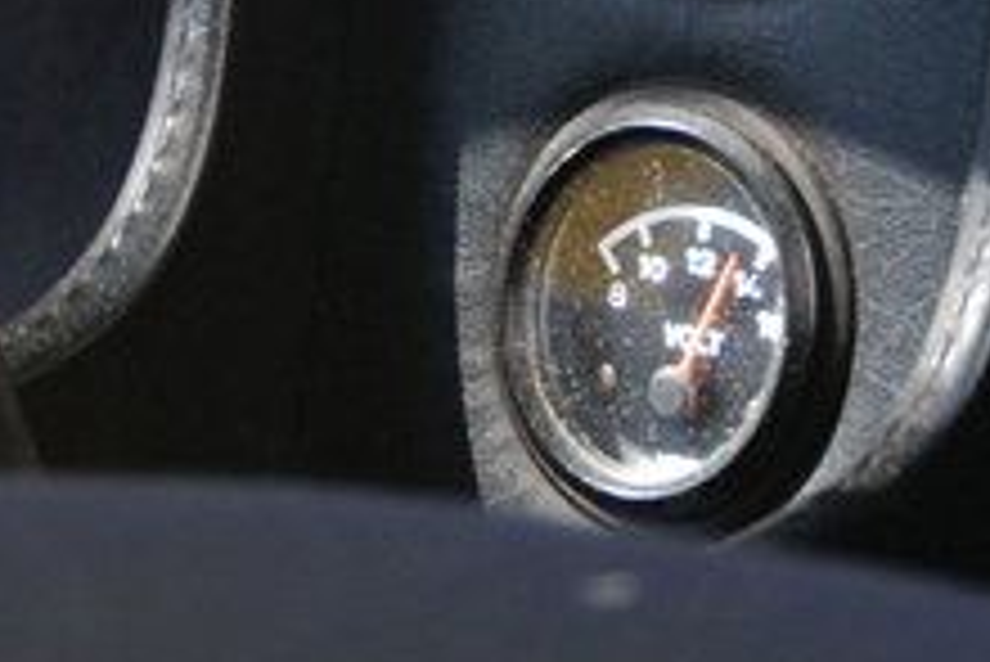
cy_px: -320
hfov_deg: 5.6
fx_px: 10071
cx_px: 742
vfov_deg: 3.7
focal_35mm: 366
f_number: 5
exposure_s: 1/100
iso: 800
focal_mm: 70
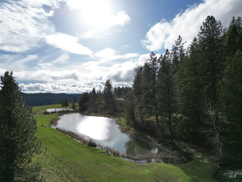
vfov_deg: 56.8
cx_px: 121
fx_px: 168
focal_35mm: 24
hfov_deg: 71.6
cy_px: 91
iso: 110
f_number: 1.7
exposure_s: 1/8000
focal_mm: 6.72
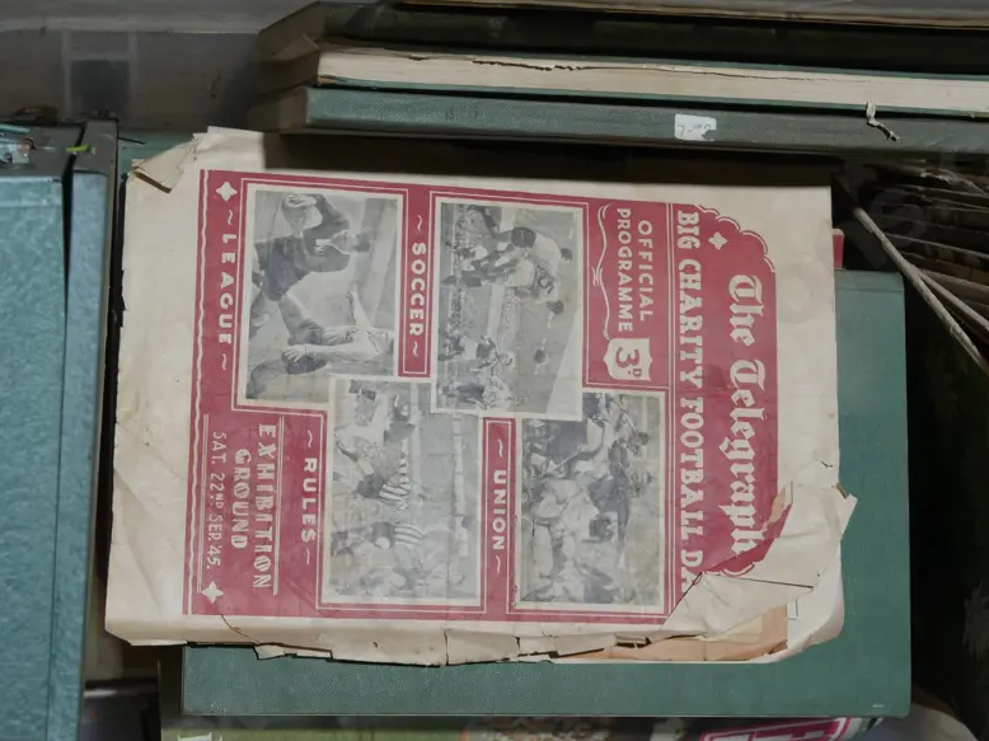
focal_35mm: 79
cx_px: 643
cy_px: 407
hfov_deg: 24.6
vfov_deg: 18.6
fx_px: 2256
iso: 320
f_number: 5.4
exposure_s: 1/60
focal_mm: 30
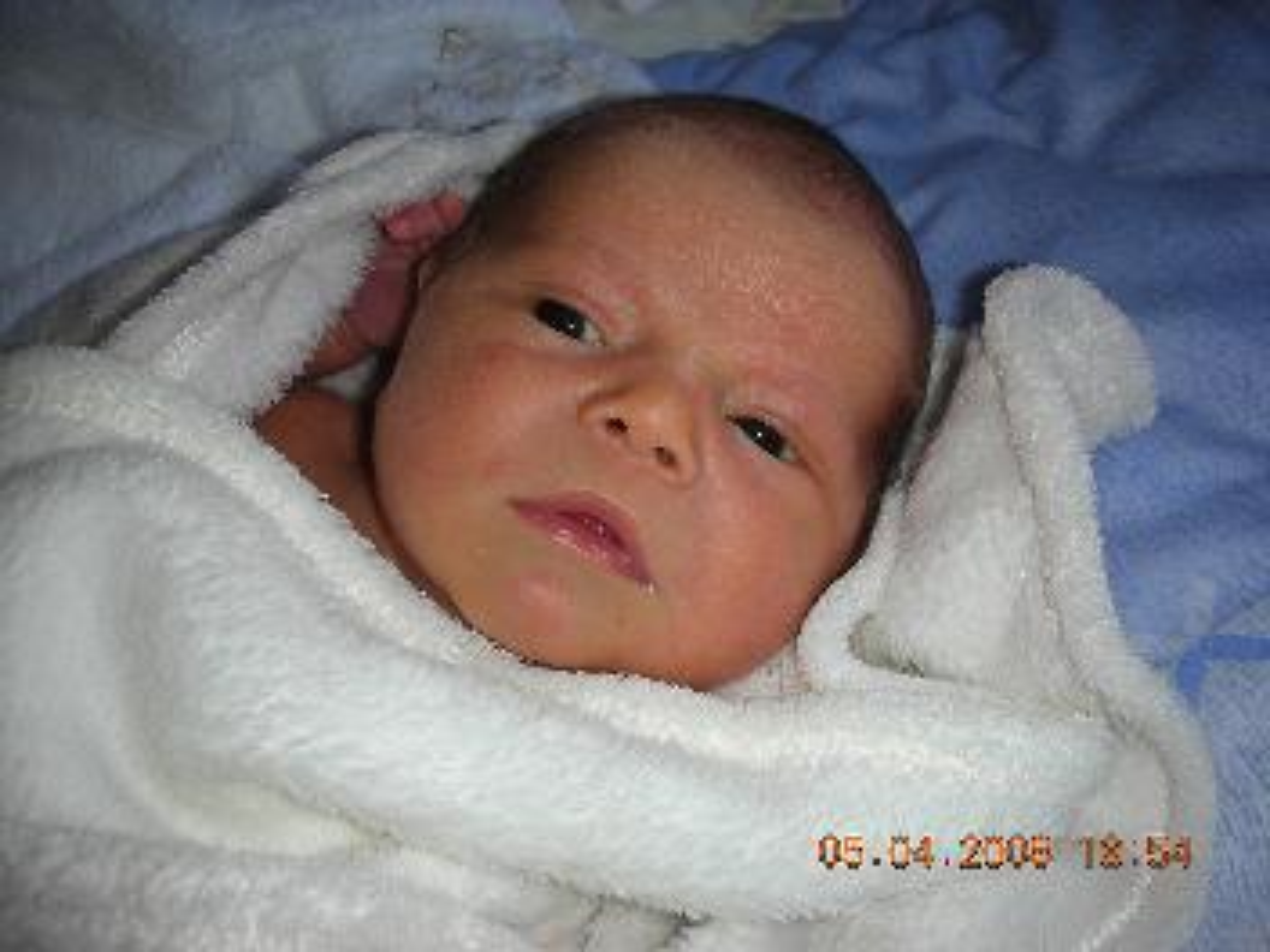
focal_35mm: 35
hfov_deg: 52.6
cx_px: 635
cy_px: 476
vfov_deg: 40.7
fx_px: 1284
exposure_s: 1/60.1
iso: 50
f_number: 3
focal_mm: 5.8
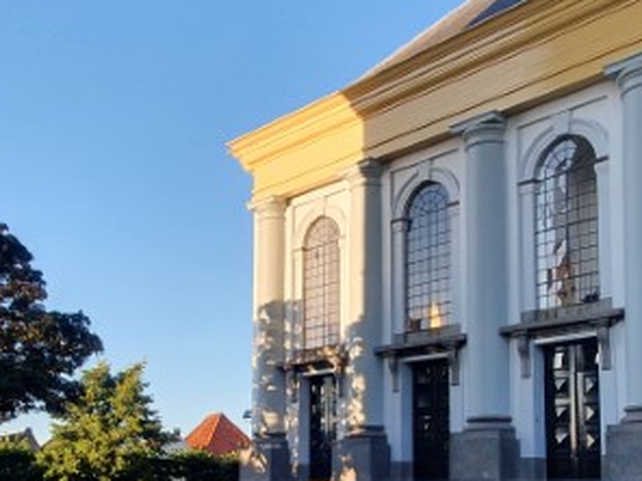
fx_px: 835
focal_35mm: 45
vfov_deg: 30.9
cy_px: 422
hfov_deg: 42.0
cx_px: 286
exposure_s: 1/227
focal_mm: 1.8
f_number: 2.2
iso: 50
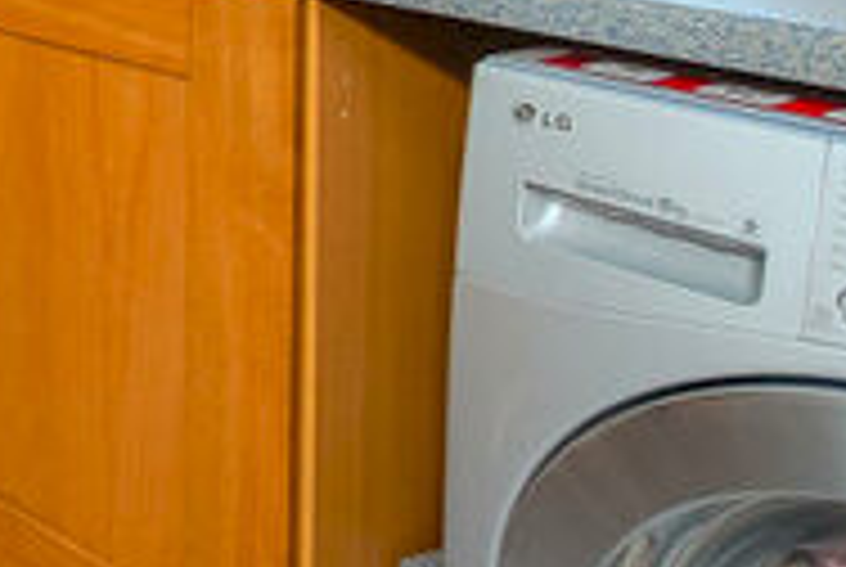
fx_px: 1318
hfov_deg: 23.5
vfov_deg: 20.5
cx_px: -580
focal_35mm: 56
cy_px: -304
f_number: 5
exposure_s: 1/40
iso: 320
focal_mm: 10
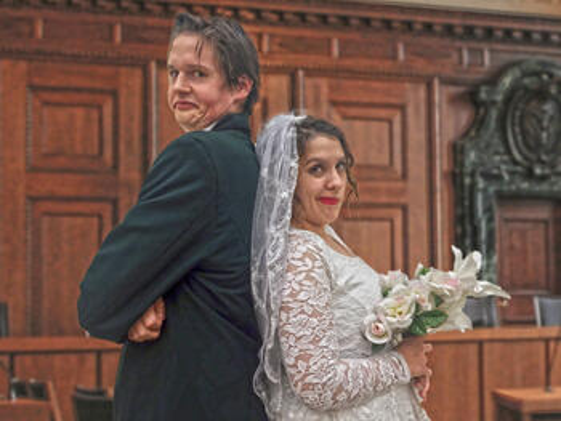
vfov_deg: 48.3
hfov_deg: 61.6
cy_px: 210
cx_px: 280
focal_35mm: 29
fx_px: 470
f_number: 2.2
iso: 32
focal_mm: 4.15
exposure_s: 1/30
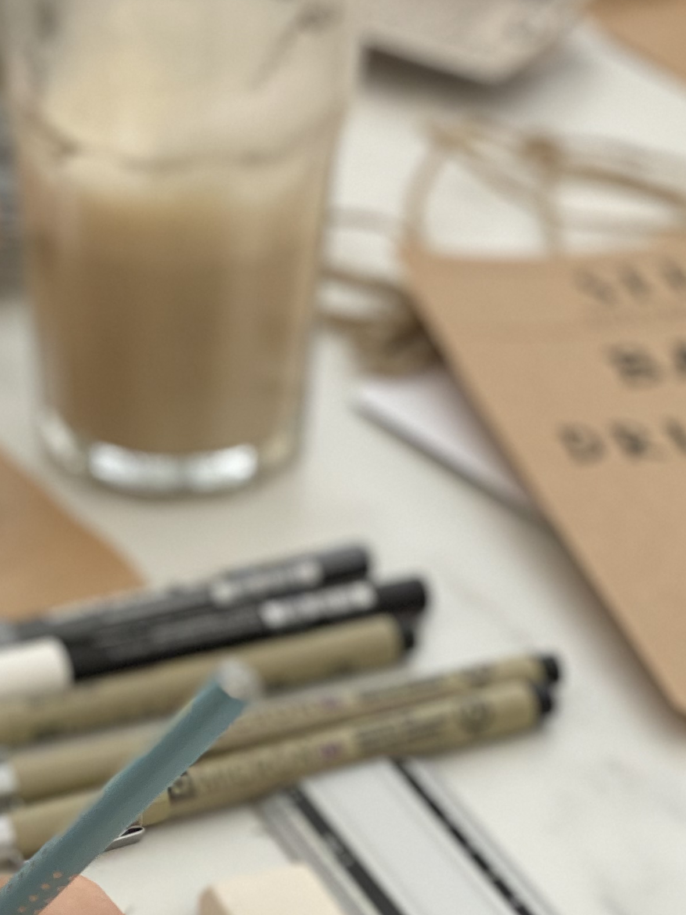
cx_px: 21
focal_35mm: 133
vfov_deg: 14.6
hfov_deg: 11.1
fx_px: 3514
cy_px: 918
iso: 125
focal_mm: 6
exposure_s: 1/50
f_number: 2
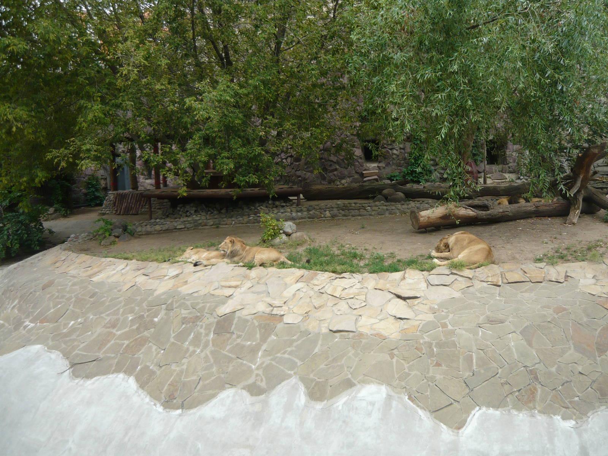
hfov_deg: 55.4
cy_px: 228
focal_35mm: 33
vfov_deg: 42.9
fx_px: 580
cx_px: 304
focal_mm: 5.5
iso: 100
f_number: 2.8
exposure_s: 1/500
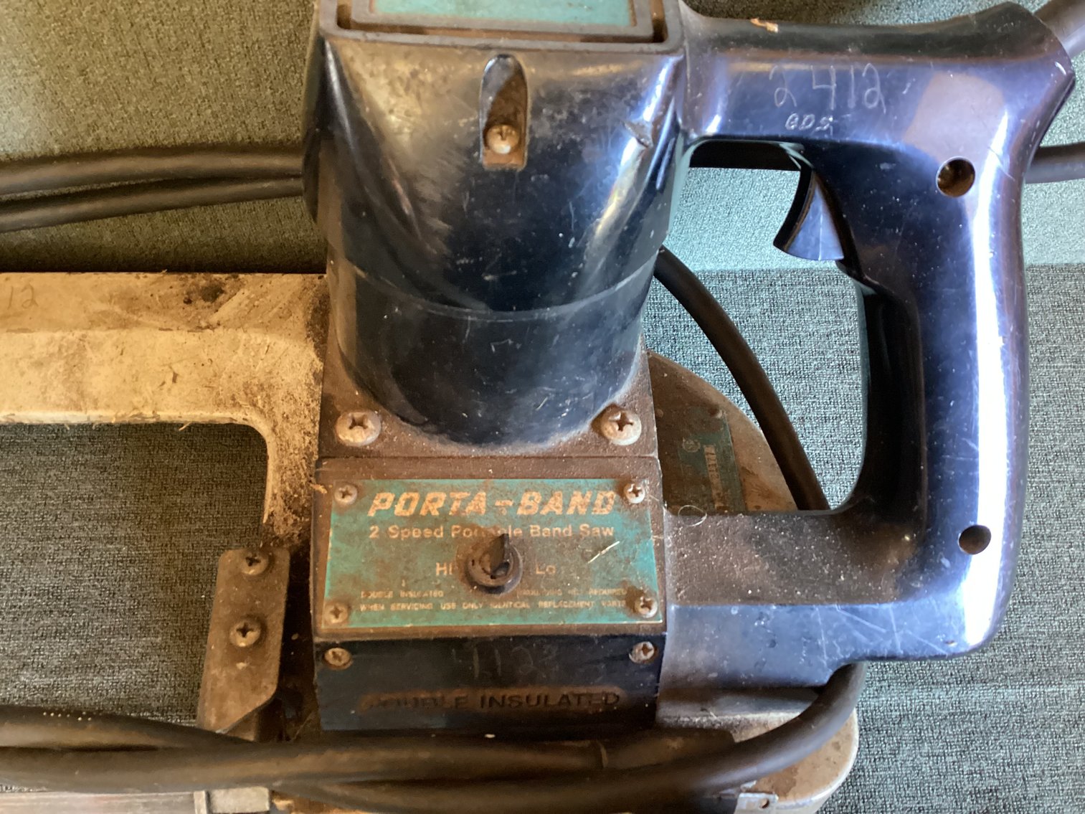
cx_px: 542
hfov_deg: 58.3
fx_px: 972
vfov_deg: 45.4
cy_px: 407
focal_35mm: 31
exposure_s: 1/30
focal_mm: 3.3
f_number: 2.4
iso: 500
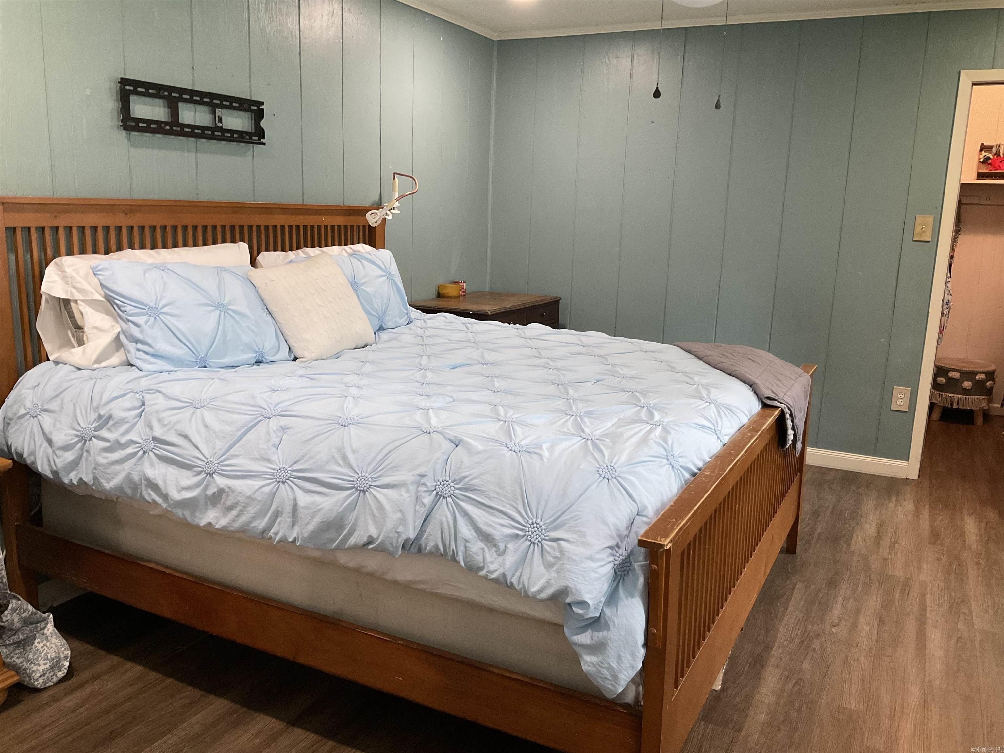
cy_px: 376
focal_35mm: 29
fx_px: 841
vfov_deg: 48.2
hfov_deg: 61.7
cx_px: 502
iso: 160
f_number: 1.8
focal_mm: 3
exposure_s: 1/60
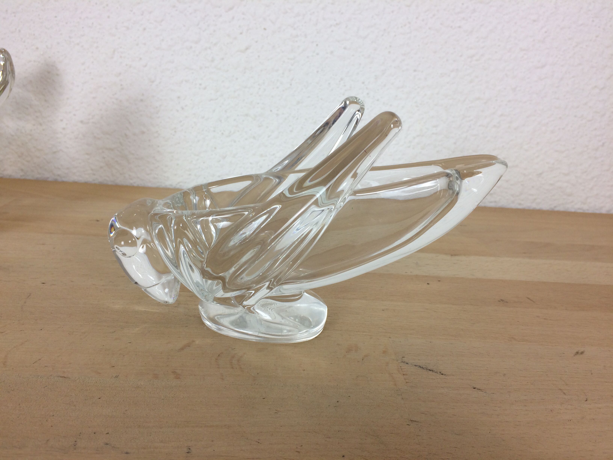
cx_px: 306
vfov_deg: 48.2
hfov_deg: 61.7
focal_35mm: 29
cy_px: 230
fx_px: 514
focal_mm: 4.15
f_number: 2.2
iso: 40
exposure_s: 1/50
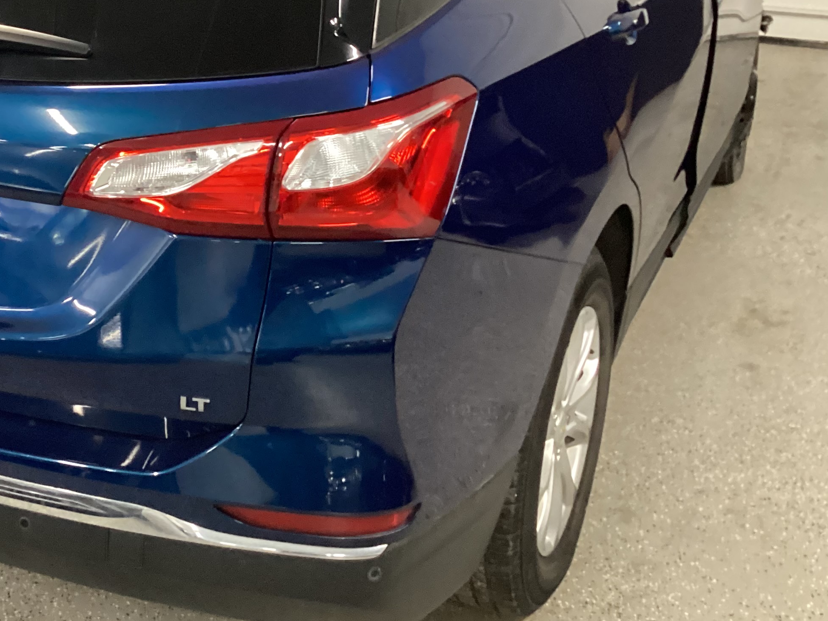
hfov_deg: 35.8
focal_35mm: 52
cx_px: 183
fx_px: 1244
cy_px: 170
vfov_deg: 27.7
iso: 400
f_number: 2.4
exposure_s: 1/30
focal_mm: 3.3
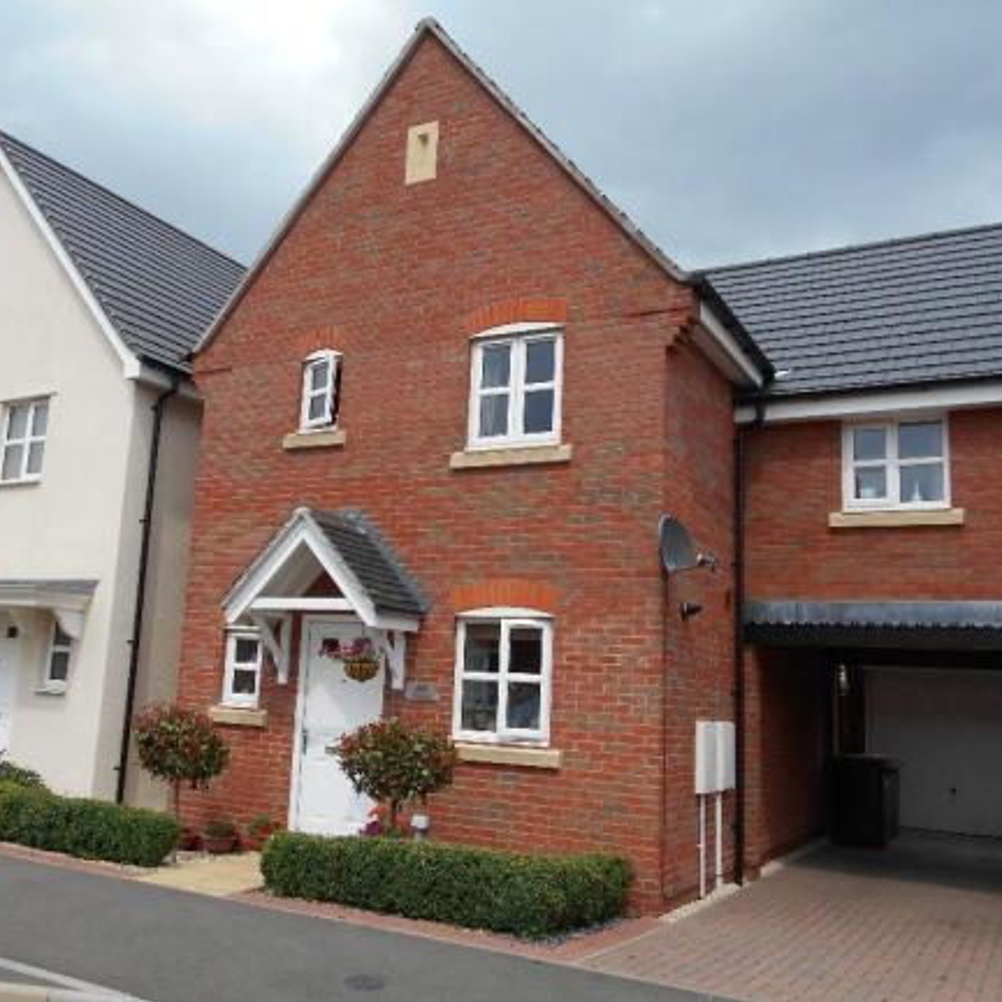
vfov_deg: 52.5
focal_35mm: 31
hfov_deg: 52.3
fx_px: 1015
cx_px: 426
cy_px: 498
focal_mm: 4.6
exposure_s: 1/640
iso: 80
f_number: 3.2
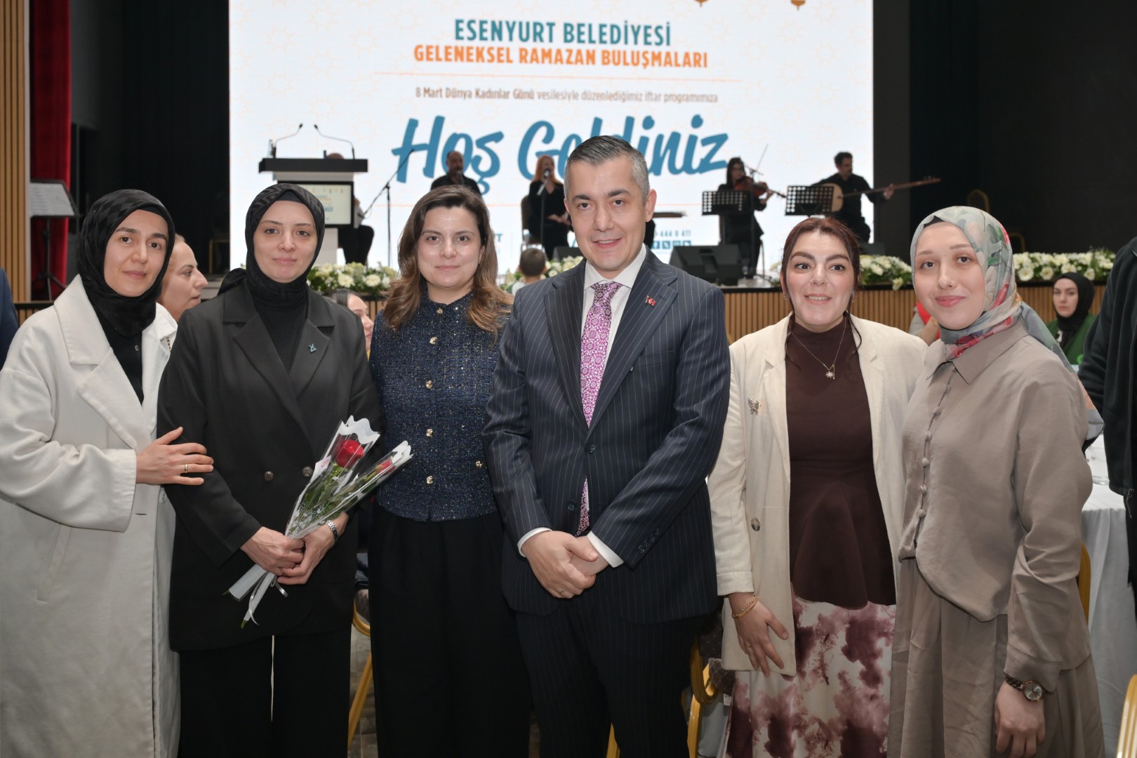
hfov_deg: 57.2
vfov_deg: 40.0
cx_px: 568
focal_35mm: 33
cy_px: 379
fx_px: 1042
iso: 640
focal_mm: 33
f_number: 4.5
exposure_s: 1/200
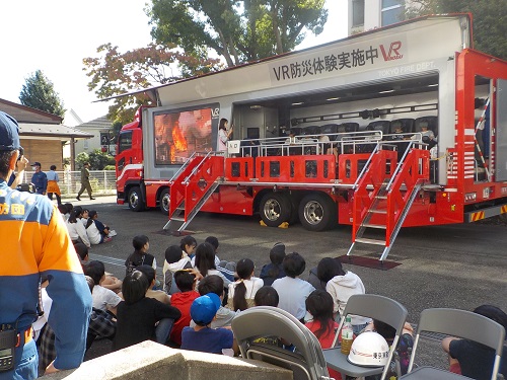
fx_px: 439
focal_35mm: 30
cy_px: 190
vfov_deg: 46.8
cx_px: 254
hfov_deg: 60.0
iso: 125
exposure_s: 1/400
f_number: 3.3
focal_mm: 4.1
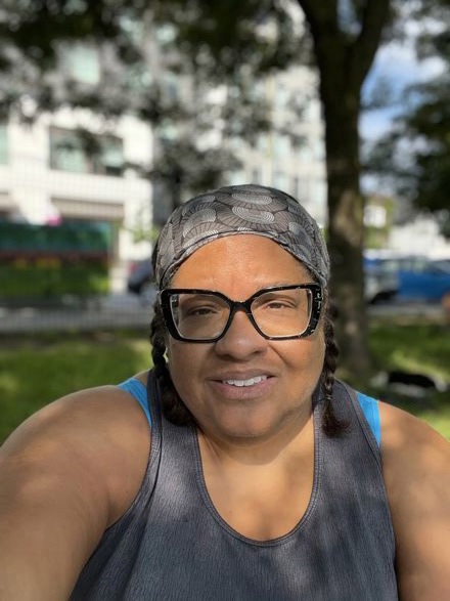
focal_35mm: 30
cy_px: 300
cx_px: 225
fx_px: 520
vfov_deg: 60.0
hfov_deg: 46.8
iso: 32
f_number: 2.2
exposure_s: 1/235
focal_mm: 2.71
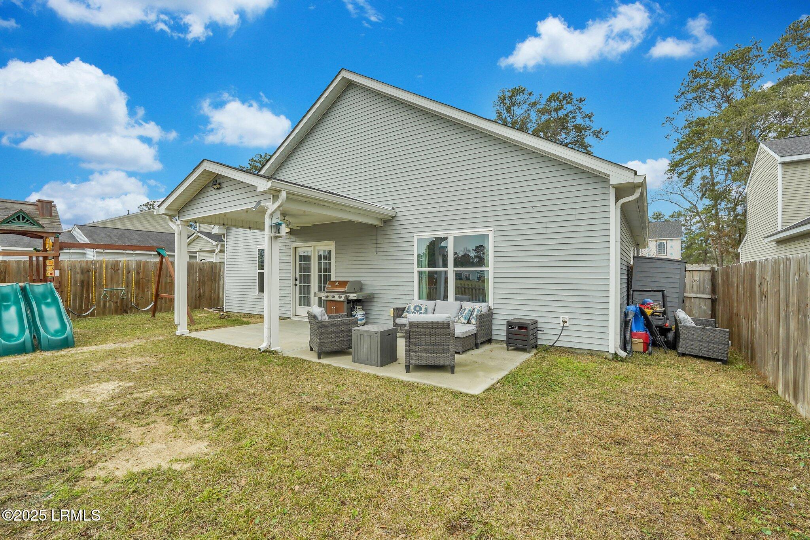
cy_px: 270
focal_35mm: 16
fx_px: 371
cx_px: 405
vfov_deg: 72.0
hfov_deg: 95.0
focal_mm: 16.5
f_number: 9
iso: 500
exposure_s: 1/400
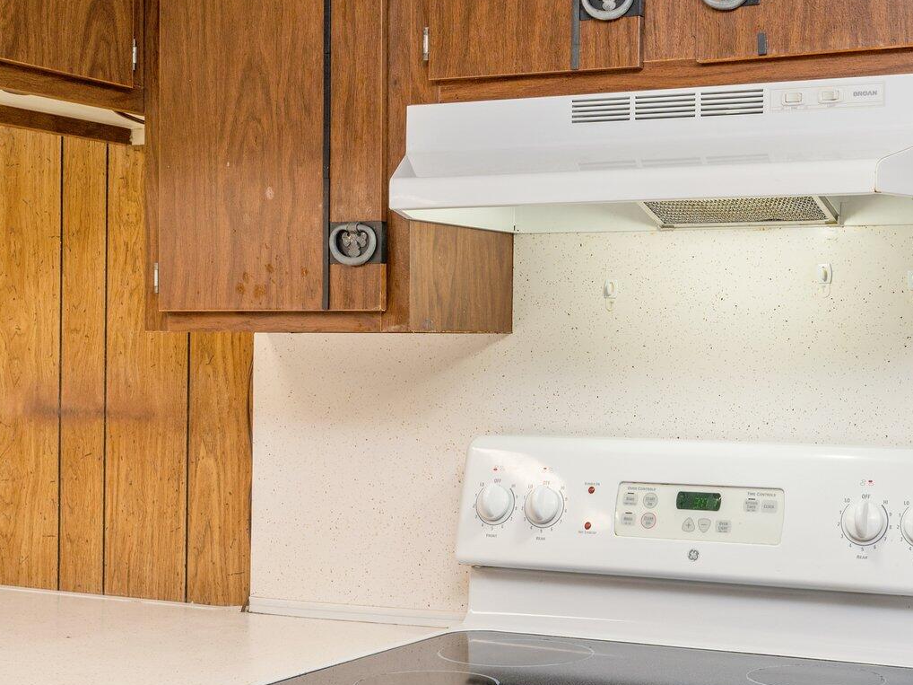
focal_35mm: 58
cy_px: 359
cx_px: 631
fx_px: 1529
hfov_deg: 32.9
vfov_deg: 25.2
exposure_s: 1/30
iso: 400
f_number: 9
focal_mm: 30
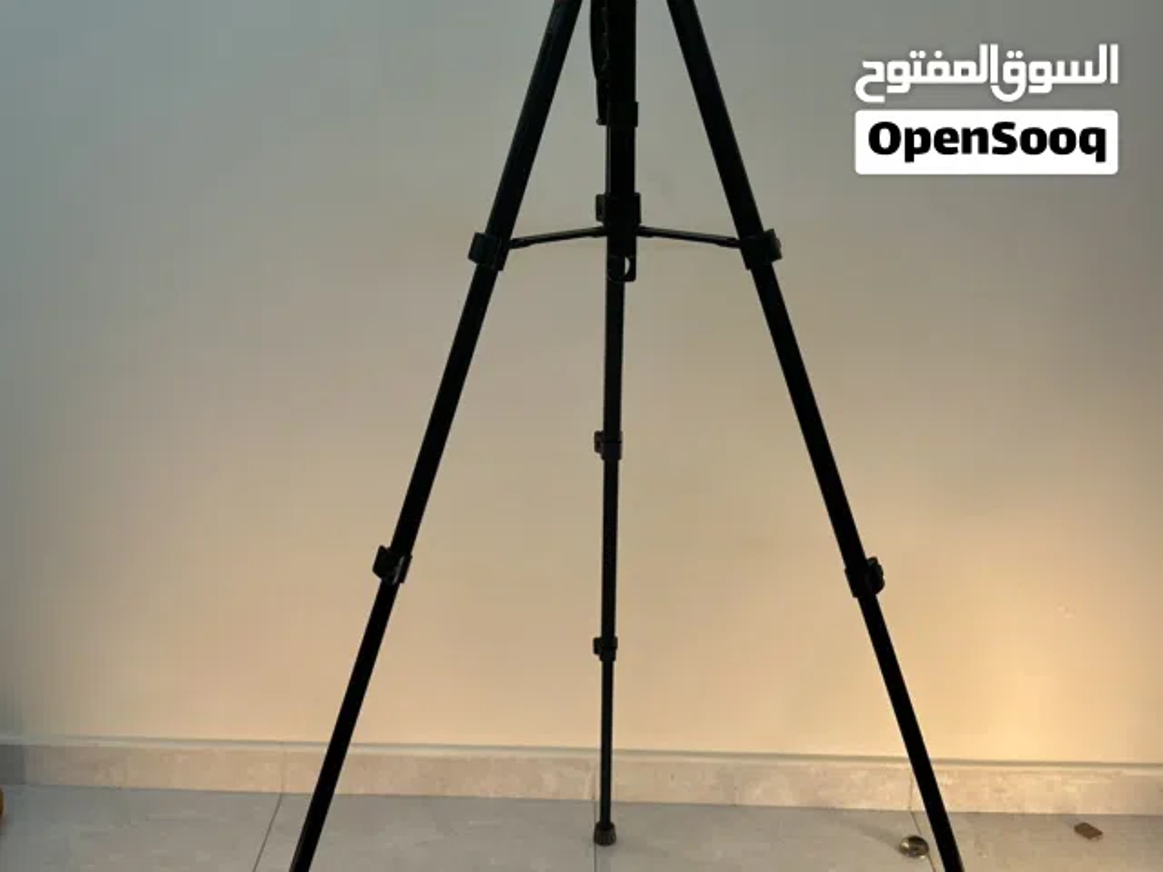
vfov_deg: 56.8
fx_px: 806
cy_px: 436
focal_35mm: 24
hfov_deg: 71.6
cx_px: 582
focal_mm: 6.86
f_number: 1.78
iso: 160
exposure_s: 1/100
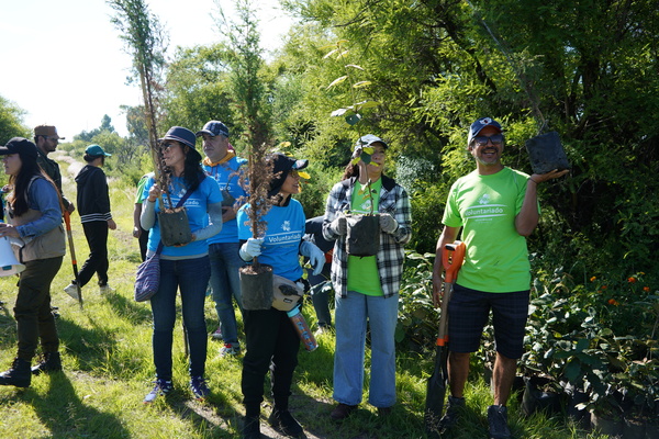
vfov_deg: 40.0
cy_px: 220
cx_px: 330
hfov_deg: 57.2
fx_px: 604
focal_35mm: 33
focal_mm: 33
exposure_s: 1/250
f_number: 4.5
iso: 100
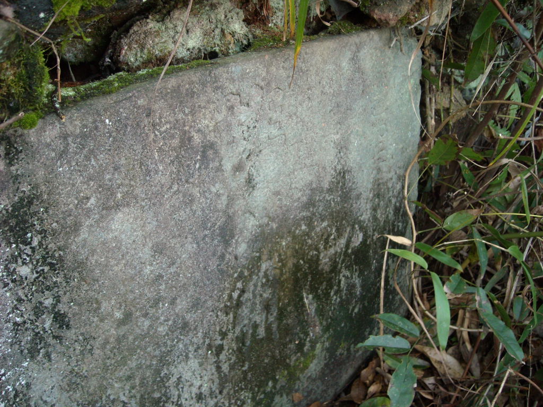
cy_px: 204
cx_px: 272
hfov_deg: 52.6
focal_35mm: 35
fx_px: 549
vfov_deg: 40.7
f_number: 2.8
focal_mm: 5.7
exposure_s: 1/60
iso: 161
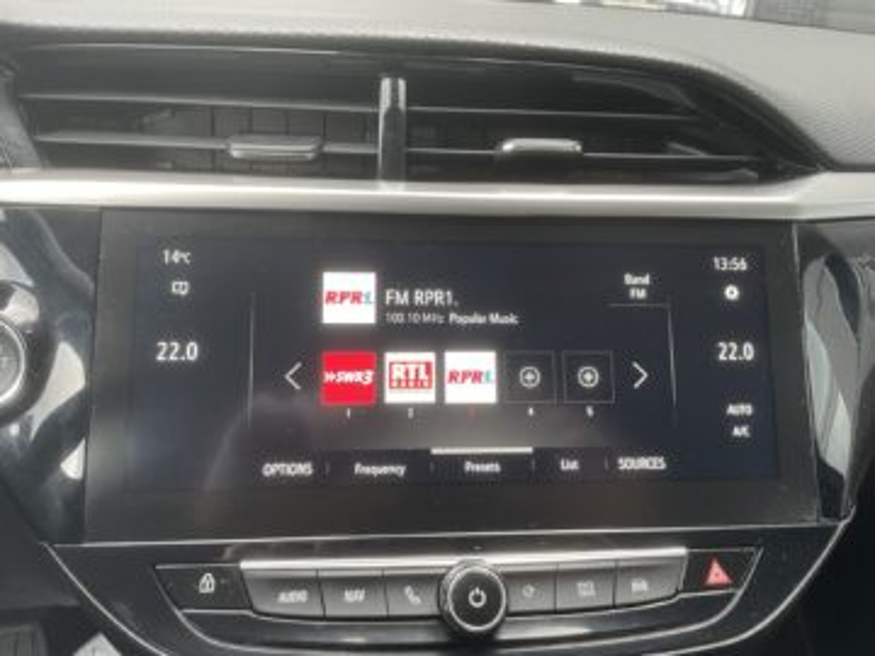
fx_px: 657
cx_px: 438
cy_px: 328
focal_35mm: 26
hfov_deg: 67.3
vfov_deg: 53.1
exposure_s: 1/96
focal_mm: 4.2
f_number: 1.6
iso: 125
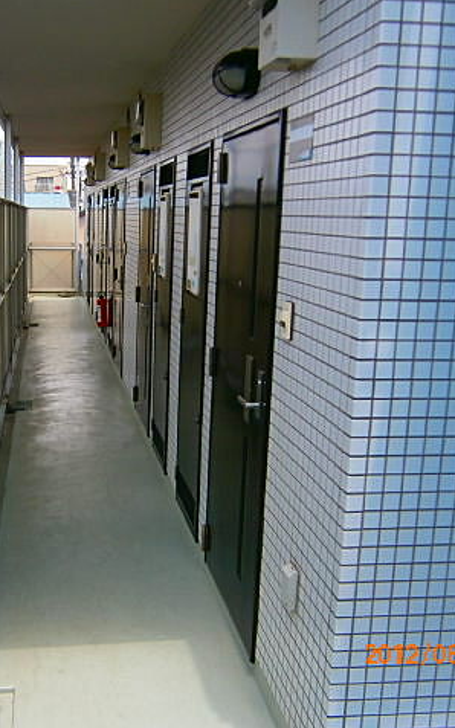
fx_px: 734
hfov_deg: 33.5
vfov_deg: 52.8
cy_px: 363
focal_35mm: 37
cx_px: 95
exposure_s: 1/640
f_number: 2.8
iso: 80
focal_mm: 4.7
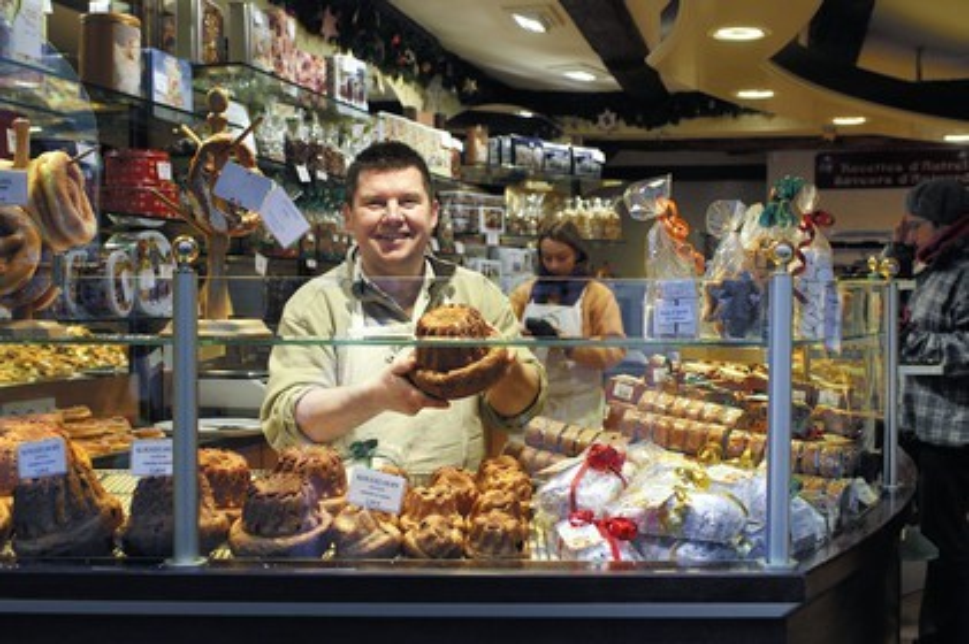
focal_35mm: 46
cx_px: 484
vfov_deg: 28.9
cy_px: 322
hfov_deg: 42.4
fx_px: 1251
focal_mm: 31
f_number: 4
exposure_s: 1/80
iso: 200
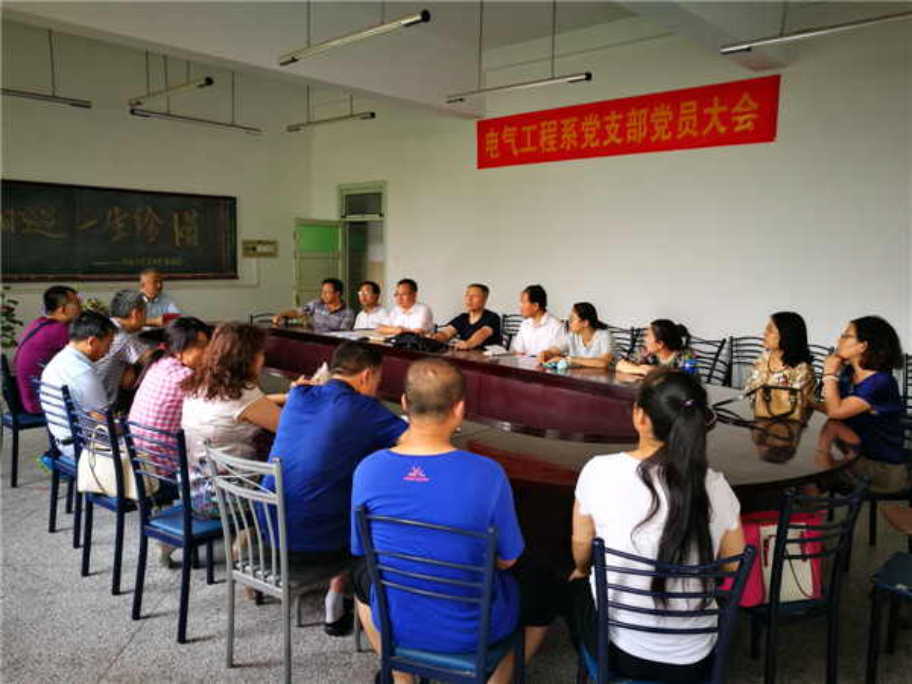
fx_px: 711
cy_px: 342
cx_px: 456
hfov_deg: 65.3
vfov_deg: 51.4
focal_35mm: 27
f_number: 2.2
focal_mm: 4.5
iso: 100
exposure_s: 1/50
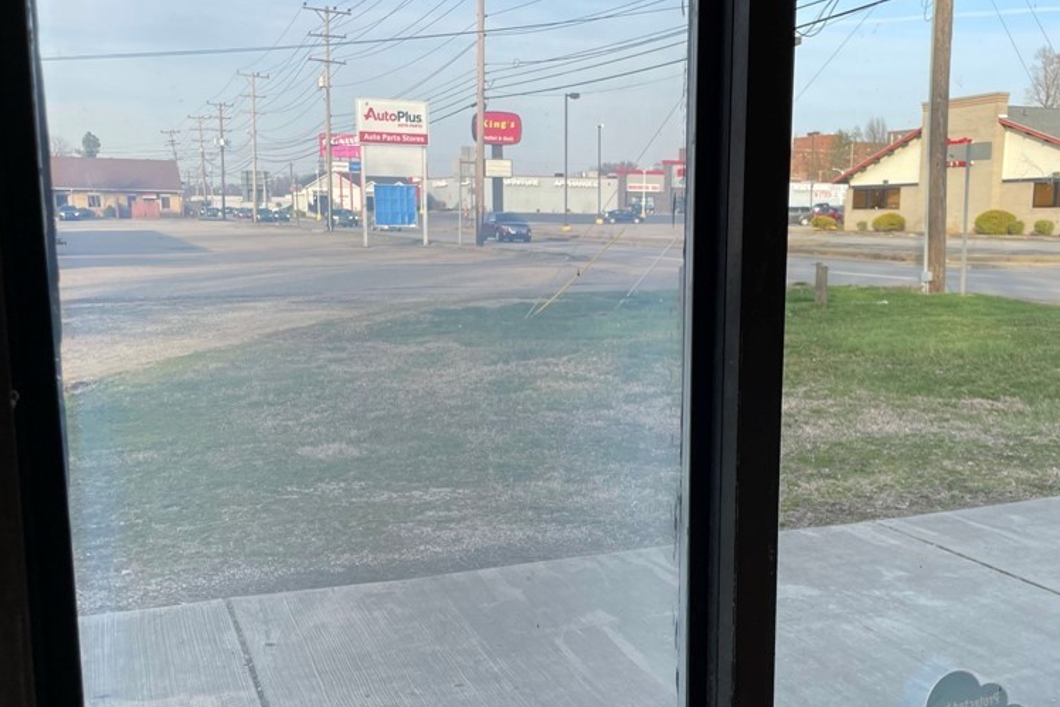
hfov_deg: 51.6
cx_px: 618
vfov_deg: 35.9
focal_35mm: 37
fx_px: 1090
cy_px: 387
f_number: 1.6
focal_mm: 4.2
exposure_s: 1/997
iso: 32
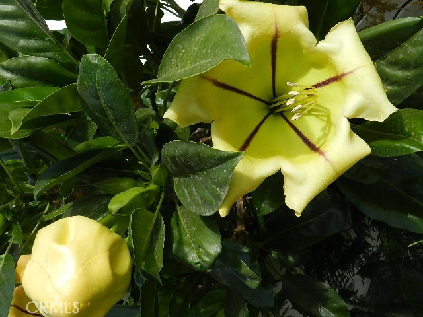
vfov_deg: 24.4
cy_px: 158
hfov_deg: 32.2
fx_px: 733
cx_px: 212
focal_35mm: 60
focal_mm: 10.7
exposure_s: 1/640
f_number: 4.6
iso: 160
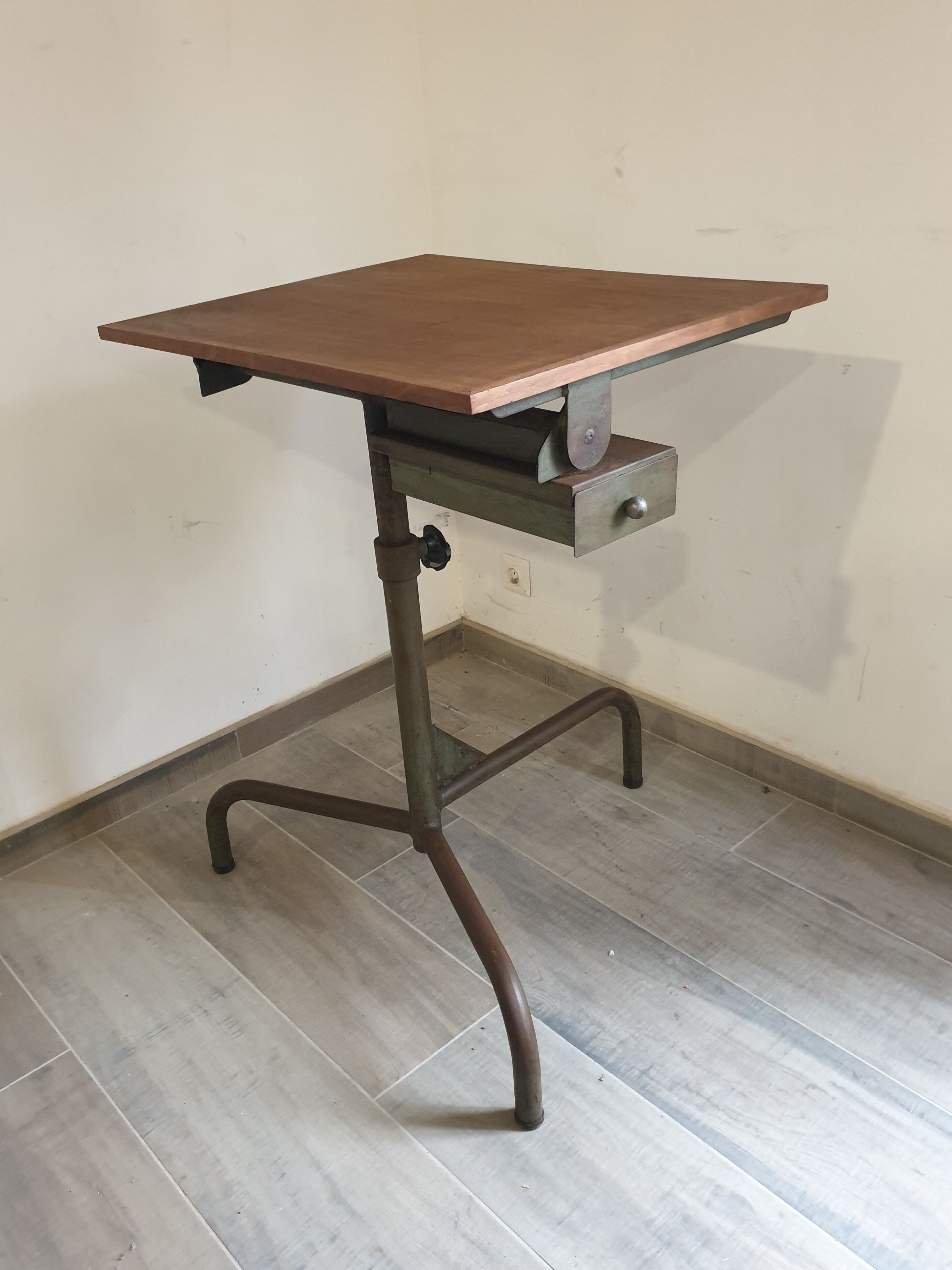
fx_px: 1027
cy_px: 662
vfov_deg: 63.4
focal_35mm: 28
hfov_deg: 49.7
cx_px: 476
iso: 400
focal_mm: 4.3
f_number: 1.5
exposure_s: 1/50
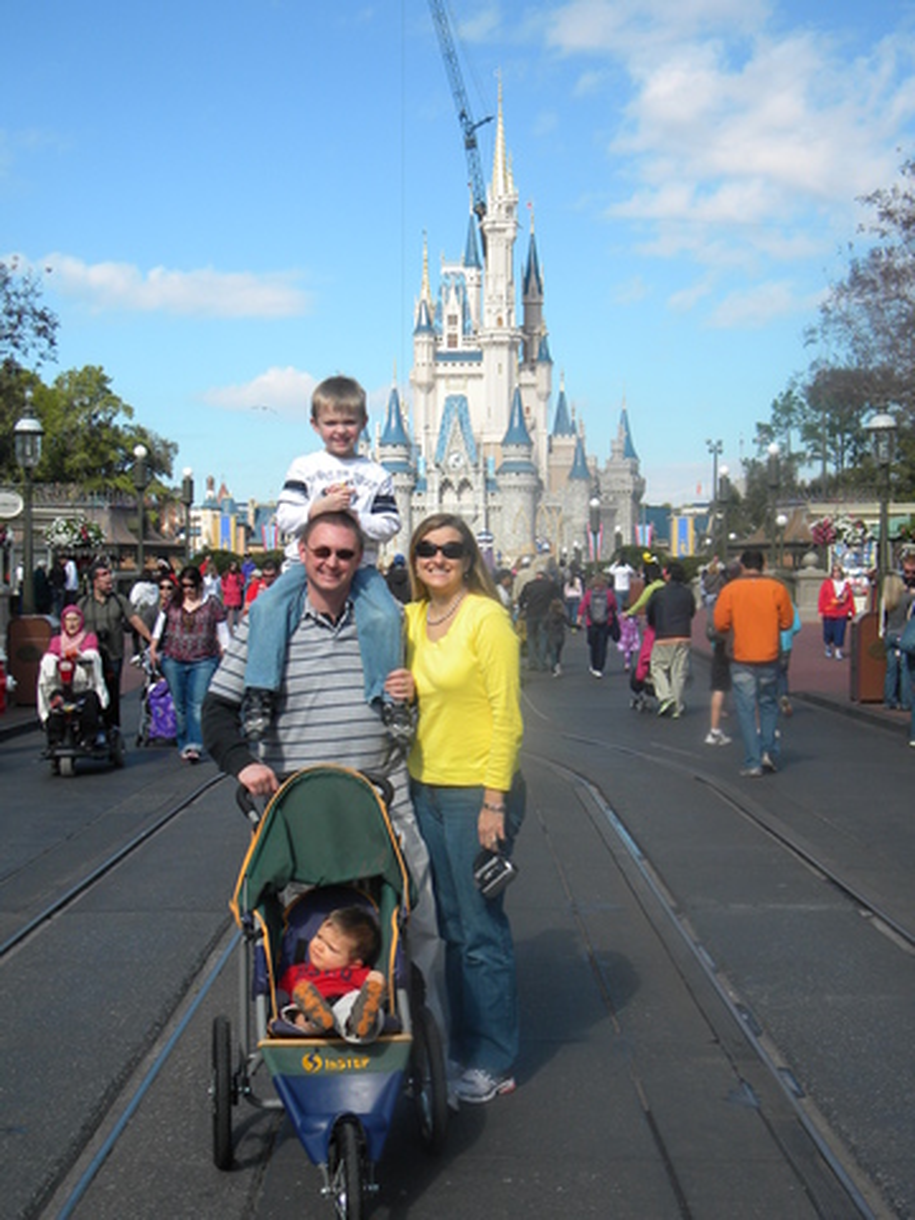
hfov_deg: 30.9
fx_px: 1656
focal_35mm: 47
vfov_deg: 40.4
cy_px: 610
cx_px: 458
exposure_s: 1/613
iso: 80
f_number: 3.9
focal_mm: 8.6
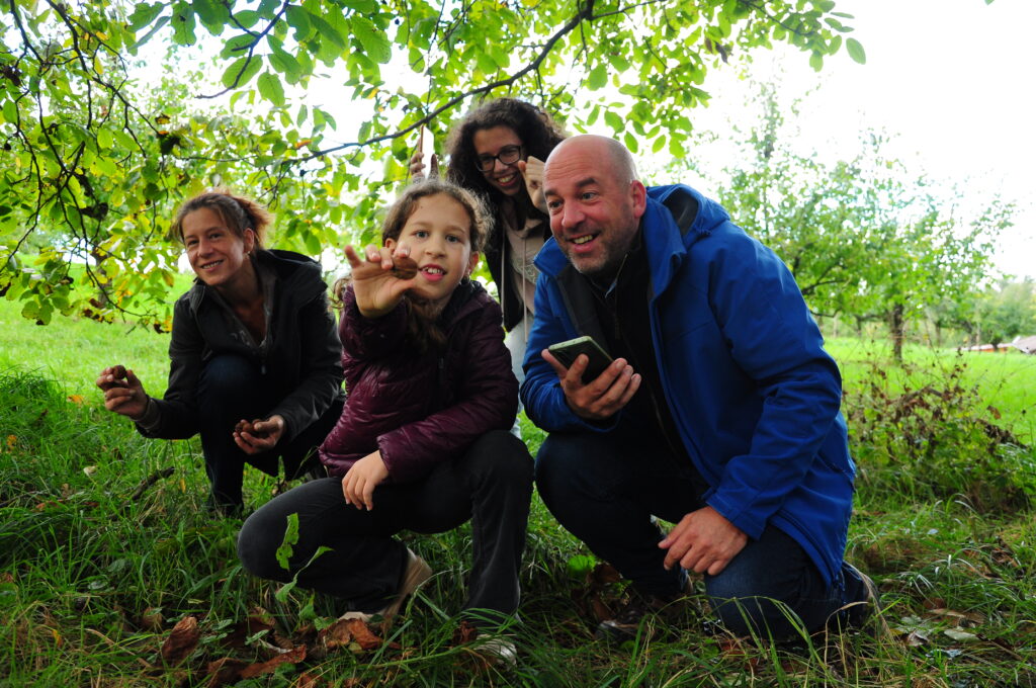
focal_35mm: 33
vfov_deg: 39.9
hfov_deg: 57.3
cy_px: 344
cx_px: 518
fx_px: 948
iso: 400
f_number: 3.8
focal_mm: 22
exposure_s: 1/100
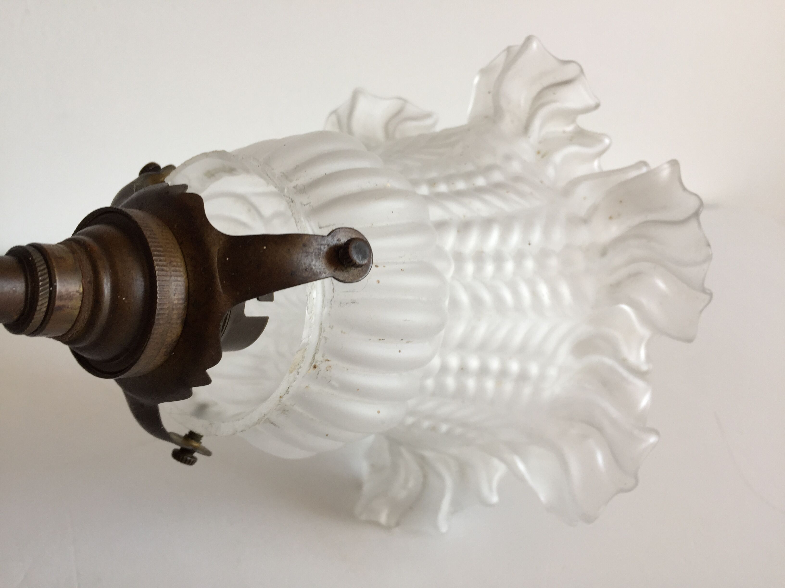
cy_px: 294
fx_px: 658
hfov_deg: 61.7
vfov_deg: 48.2
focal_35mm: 29
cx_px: 392
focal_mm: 4.15
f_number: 2.2
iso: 40
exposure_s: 1/50
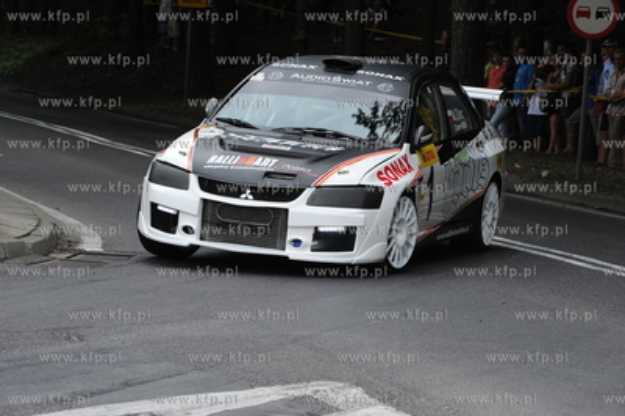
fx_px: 2775
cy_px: 208
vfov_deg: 8.6
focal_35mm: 160
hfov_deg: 12.8
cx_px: 312
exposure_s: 1/640
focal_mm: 160
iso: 3200
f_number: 13
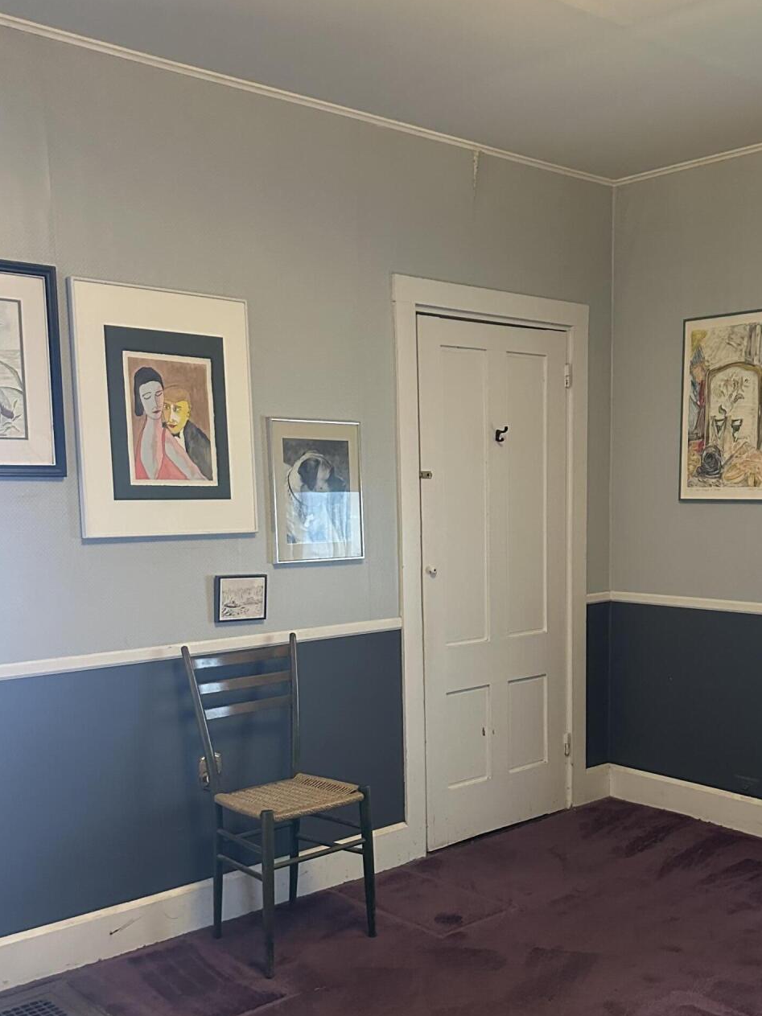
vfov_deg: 48.5
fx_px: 1116
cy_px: 640
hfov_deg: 37.4
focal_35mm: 38
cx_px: 498
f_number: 1.78
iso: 800
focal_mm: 6.86
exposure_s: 1/60
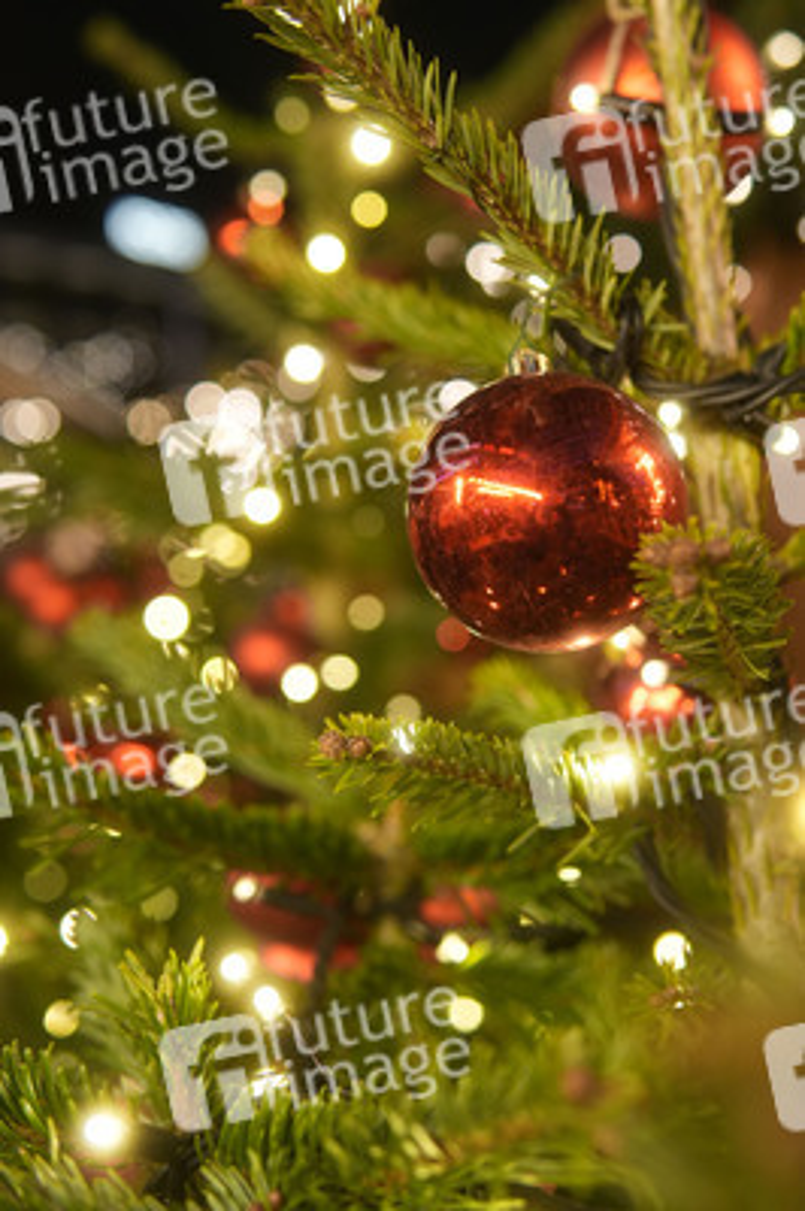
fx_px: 1512
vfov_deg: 43.6
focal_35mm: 45
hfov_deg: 29.8
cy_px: 606
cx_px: 402
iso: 640
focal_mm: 30
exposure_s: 1/60
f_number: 2.2
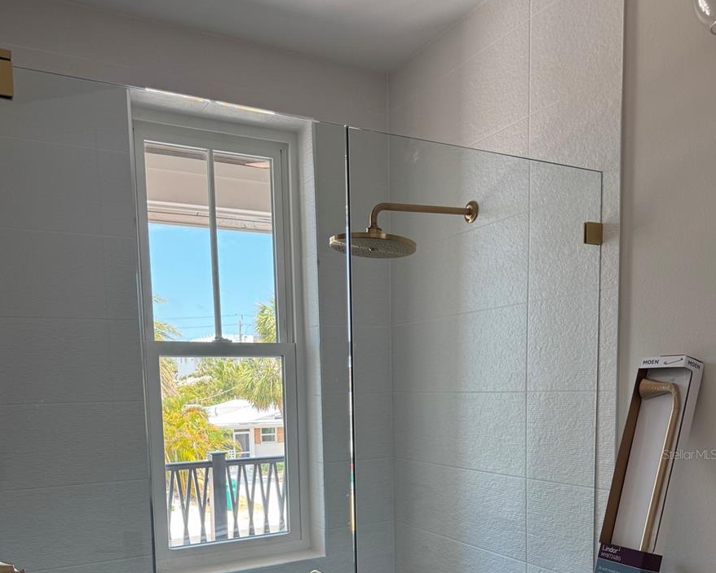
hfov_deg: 55.6
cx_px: 353
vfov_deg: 43.8
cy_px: 454
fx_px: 678
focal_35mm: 32
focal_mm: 6.76
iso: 100
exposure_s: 1/165
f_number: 1.78
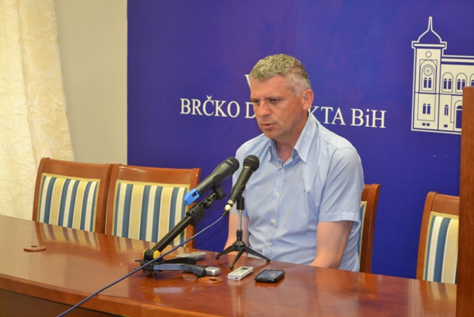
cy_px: 158
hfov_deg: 24.6
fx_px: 1086
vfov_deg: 16.6
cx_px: 237
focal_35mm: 82
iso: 1600
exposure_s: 1/60
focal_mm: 55
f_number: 5.6
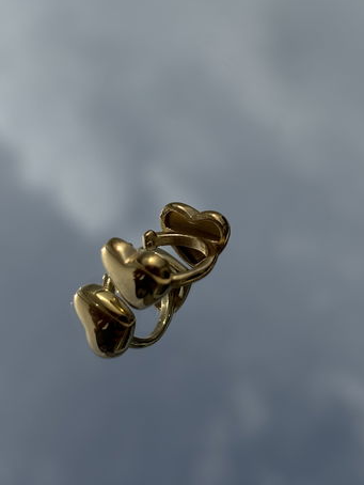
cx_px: 162
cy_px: 223
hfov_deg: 24.0
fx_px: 854
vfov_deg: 31.7
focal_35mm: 61
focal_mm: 5.96
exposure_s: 1/7692
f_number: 1.6
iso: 32
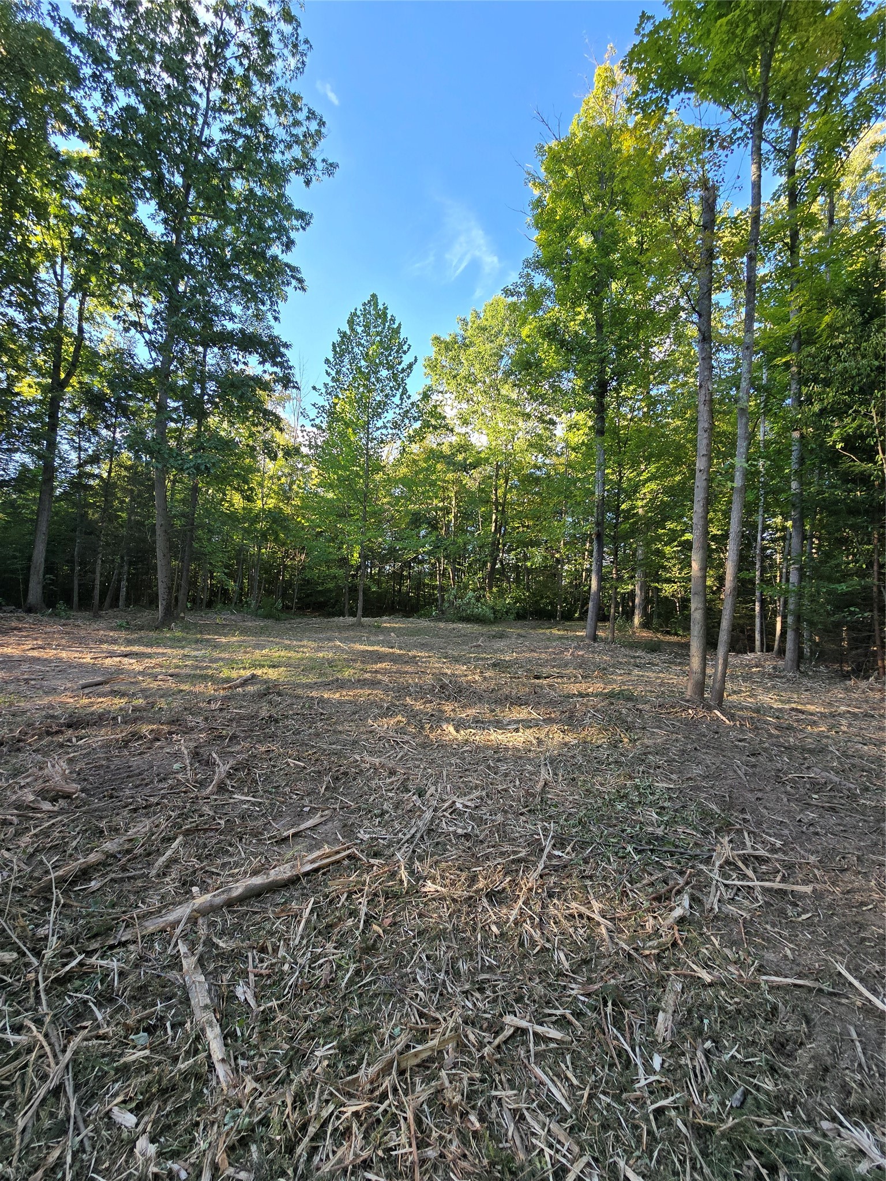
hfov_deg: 89.9
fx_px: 444
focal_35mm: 13
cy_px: 590
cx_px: 443
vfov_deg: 106.2
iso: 50
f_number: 2.2
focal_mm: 2.2
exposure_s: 1/292
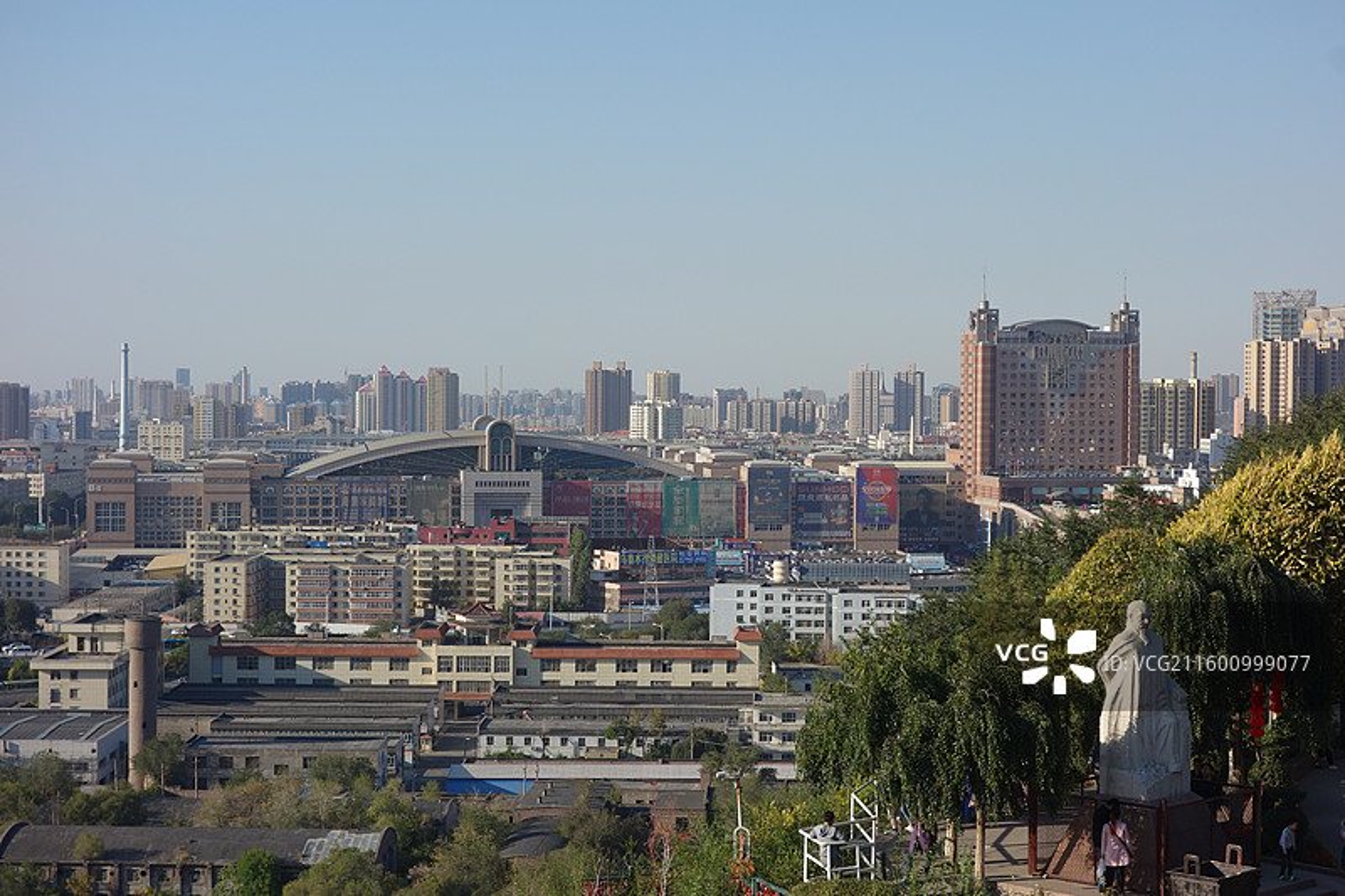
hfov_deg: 29.2
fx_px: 2577
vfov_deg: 19.7
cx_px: 672
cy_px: 448
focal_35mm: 69
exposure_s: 1/500
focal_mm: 25.63
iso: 125
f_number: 5.6
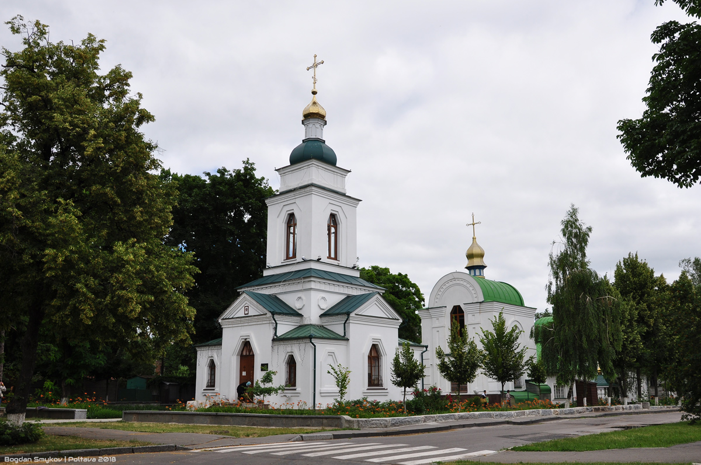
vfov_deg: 41.6
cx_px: 350
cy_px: 232
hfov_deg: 59.6
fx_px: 613
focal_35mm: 32
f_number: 9
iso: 200
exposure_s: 1/320
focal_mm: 21
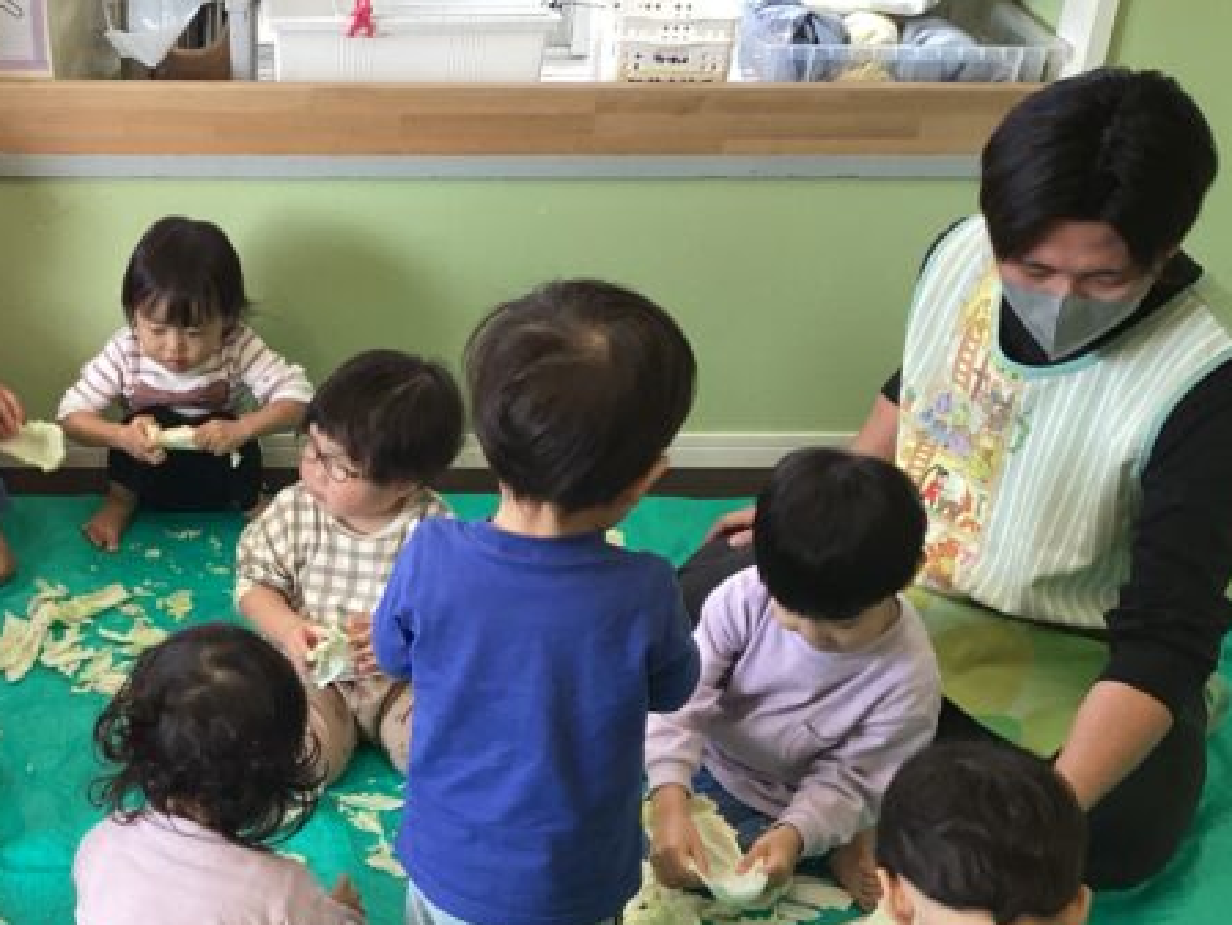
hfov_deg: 35.0
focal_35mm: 53
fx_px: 1887
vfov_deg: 27.5
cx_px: 244
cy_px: 565
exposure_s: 1/100
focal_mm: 3.3
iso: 80
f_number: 2.4
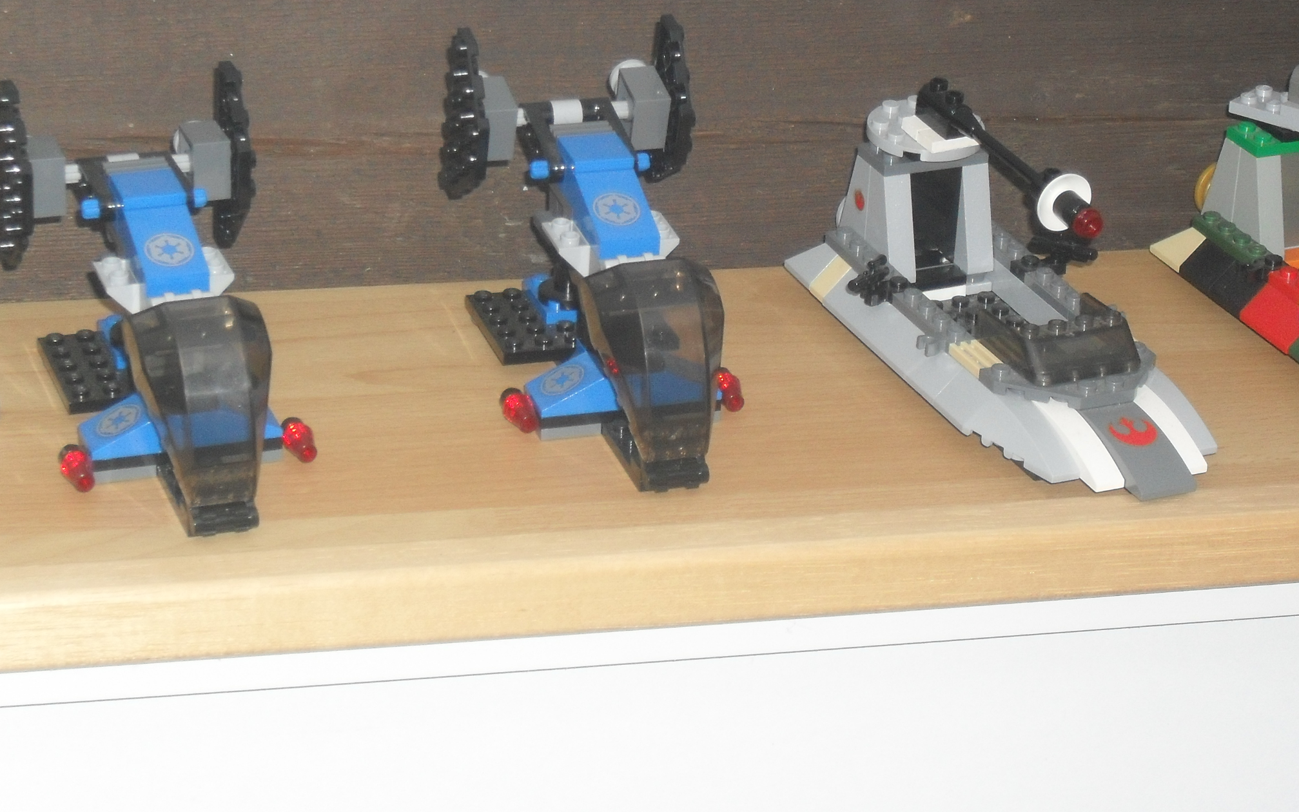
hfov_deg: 19.8
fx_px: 3717
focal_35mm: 105
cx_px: 692
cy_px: 273
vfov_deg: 12.4
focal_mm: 13.6
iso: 200
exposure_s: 1/60
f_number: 5
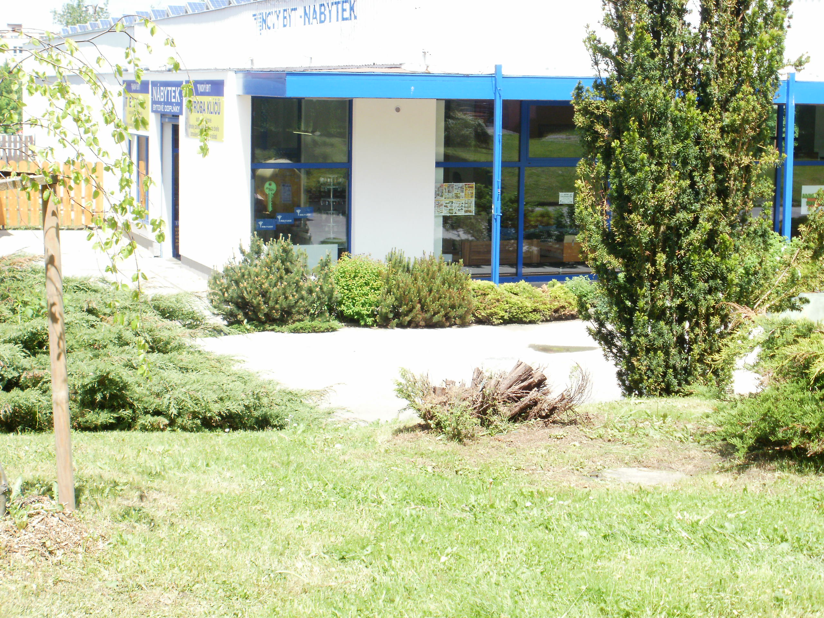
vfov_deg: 22.9
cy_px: 309
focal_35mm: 64
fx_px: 1523
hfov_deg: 30.3
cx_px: 412
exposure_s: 1/200
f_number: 4.6
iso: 100
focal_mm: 11.2
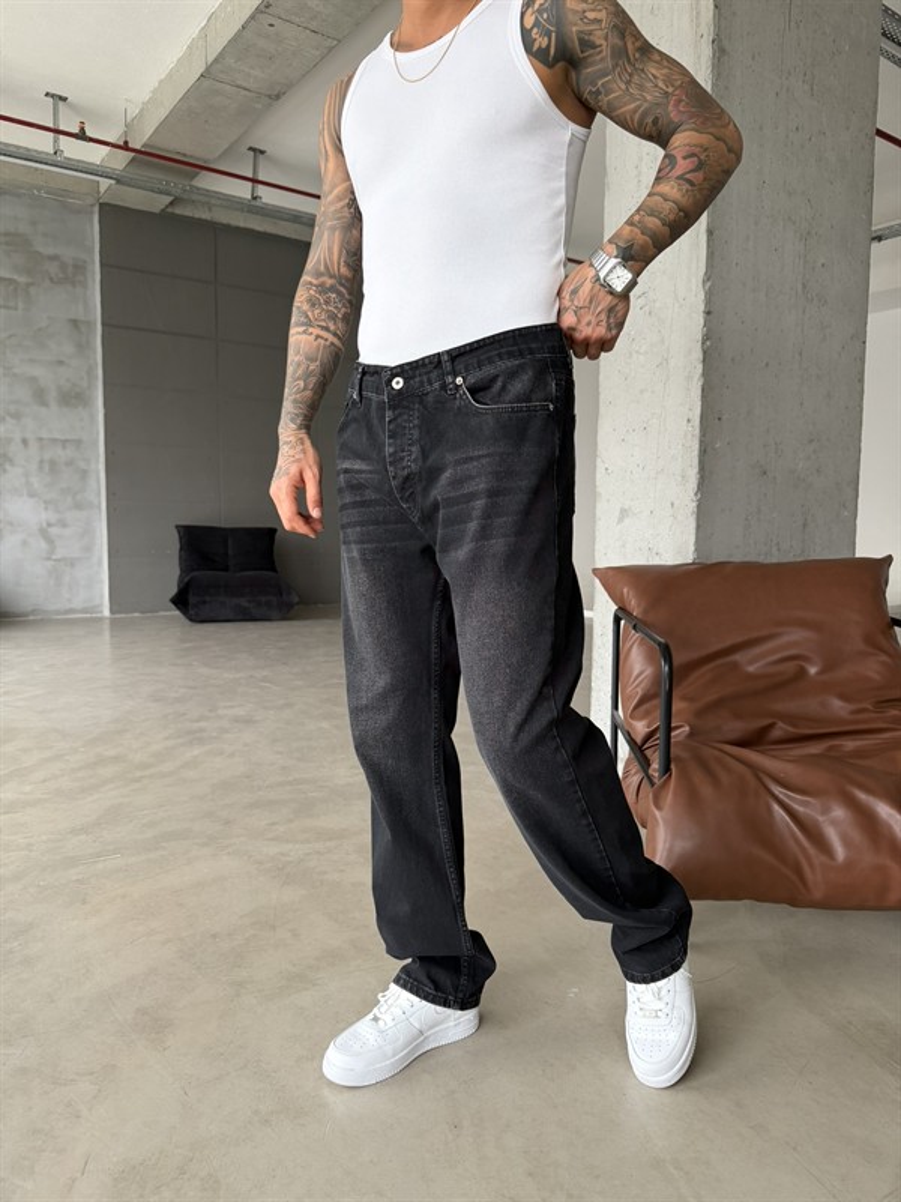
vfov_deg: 71.6
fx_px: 833
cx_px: 450
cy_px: 601
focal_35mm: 24
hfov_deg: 56.8
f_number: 1.78
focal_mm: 6.76
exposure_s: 1/97
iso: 200
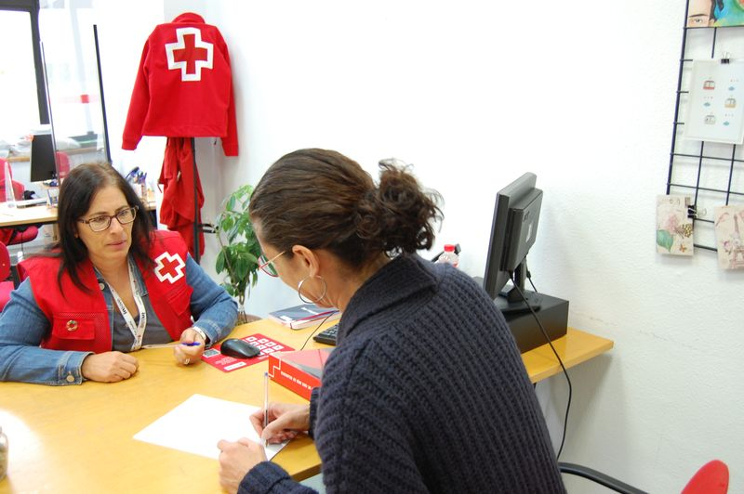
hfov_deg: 57.3
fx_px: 681
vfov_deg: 39.9
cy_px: 247
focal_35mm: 33
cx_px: 372
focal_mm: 22
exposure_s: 1/25
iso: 800
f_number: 3.8
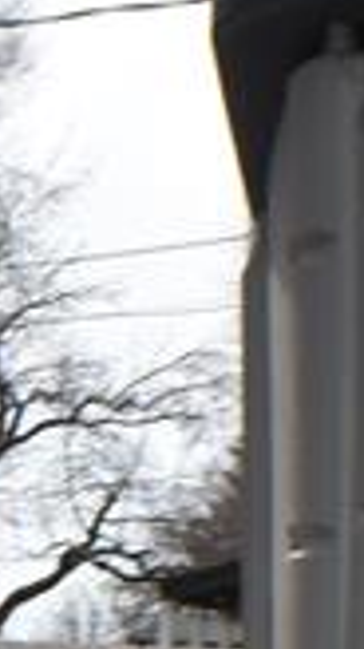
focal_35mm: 265
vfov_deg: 8.0
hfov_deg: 4.0
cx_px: -1618
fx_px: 4561
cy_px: 997
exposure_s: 1/200
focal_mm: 27
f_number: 9
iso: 100
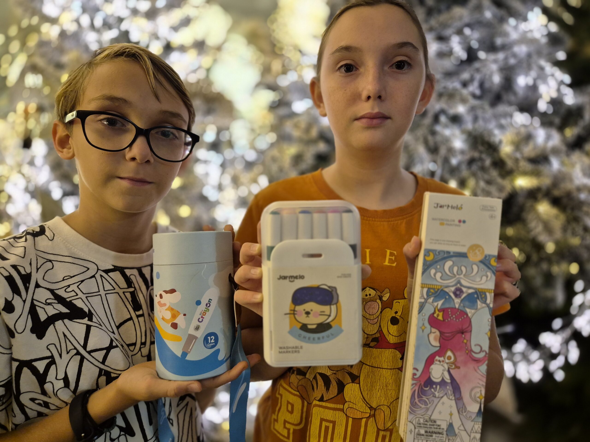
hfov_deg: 73.9
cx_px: 295
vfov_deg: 58.9
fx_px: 392
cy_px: 221
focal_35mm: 23
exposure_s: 1/100
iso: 640
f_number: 1.8
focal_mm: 5.4
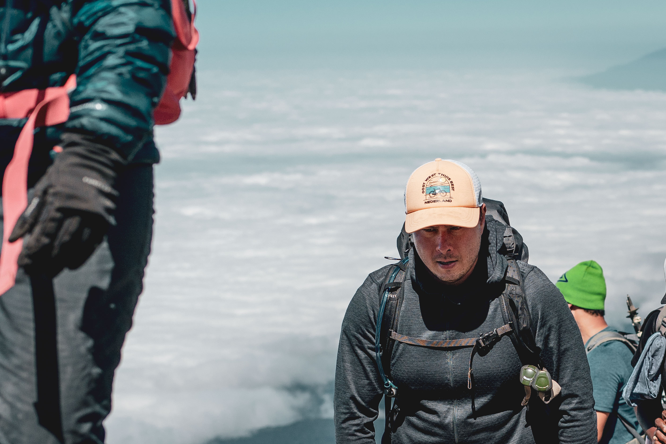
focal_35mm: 106
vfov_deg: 12.9
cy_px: 318
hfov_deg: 18.9
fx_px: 1961
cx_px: 599
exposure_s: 1/4000
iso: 200
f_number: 1.8
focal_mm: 50
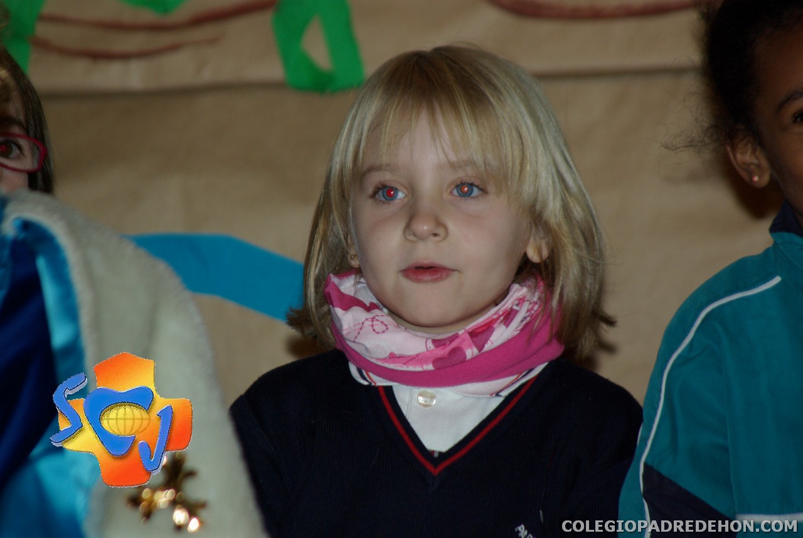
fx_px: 9380
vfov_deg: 3.3
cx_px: 402
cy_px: 269
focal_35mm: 420
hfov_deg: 4.9
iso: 400
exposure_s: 1/180
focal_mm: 280
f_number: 6.7
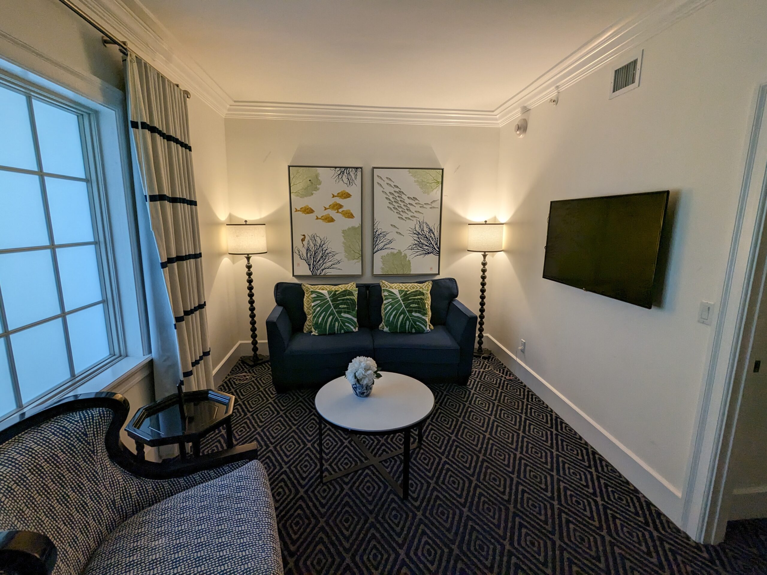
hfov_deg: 94.5
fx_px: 355
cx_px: 384
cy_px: 288
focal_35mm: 16
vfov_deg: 78.1
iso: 122
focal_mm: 2.35
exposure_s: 1/120
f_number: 2.2
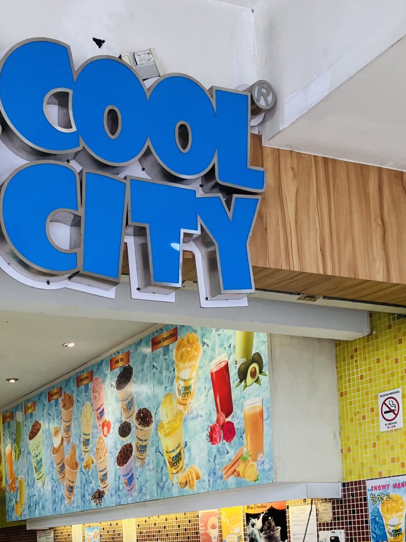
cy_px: 500
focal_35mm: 52
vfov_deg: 34.5
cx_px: 71
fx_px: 813
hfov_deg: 27.4
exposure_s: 1/90
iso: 64
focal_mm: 3.99
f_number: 1.8
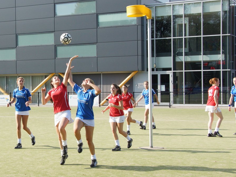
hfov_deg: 41.2
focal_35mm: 46
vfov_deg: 31.5
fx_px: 314
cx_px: 127
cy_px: 89
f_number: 7.1
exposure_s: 1/500
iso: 320
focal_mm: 28
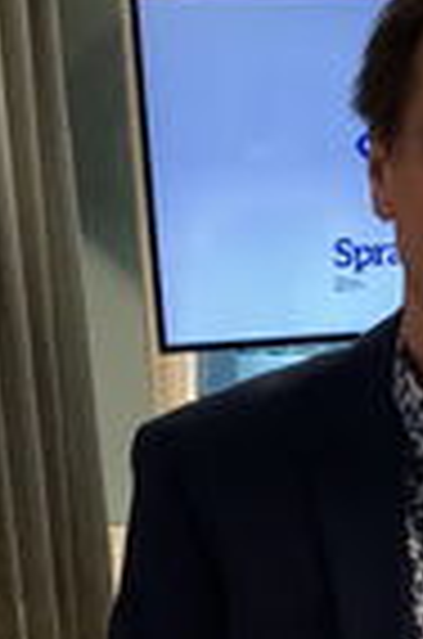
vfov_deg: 17.4
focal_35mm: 116
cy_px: 576
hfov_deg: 11.1
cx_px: 729
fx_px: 2054
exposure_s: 1/19
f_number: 1.8
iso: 40
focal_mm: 3.99
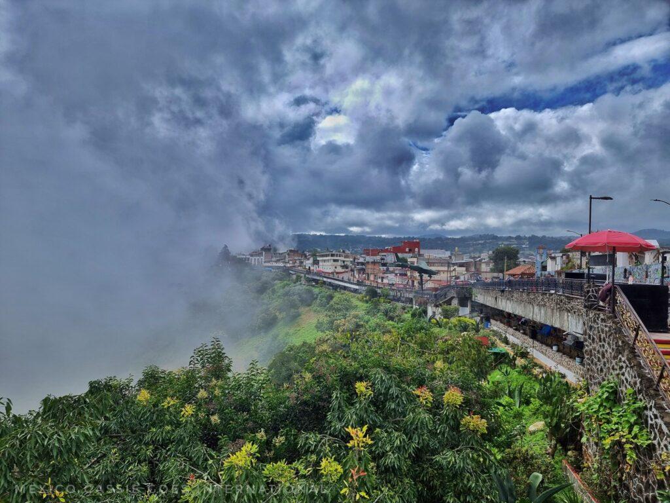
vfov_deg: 56.8
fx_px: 465
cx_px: 335
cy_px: 252
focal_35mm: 24
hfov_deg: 71.6
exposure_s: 1/2048
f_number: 1.8
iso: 50
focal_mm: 6.7
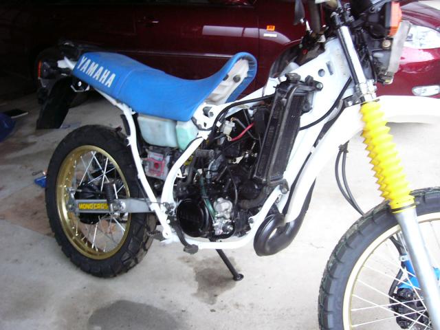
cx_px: 220
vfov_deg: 40.7
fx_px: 445
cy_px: 165
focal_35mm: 35
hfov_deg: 52.6
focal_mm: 5.8
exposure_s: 1/8
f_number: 2.8
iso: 200
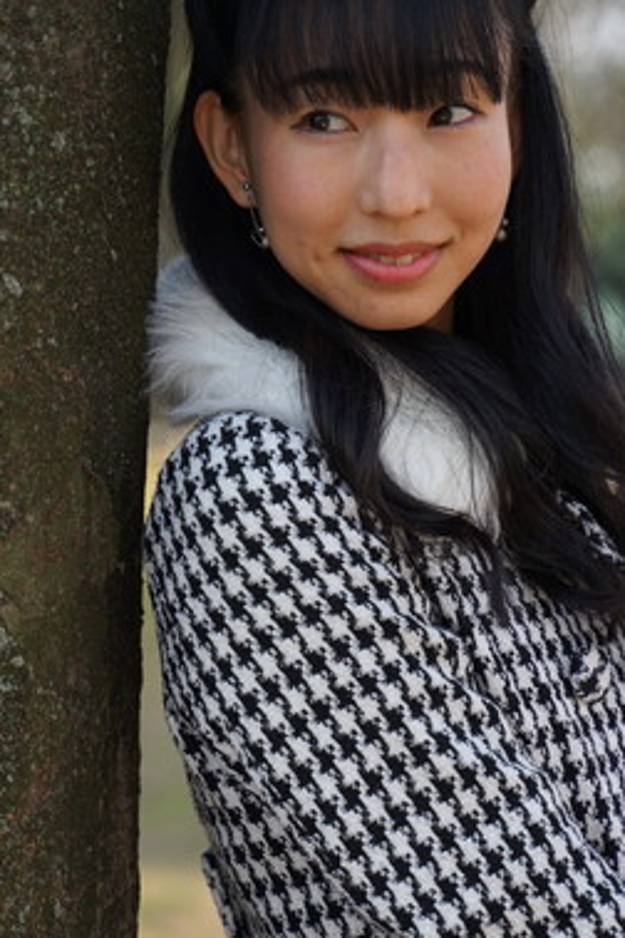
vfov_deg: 16.1
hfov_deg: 10.8
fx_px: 3307
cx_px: 356
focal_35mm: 127
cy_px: 571
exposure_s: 1/400
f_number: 3.2
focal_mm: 75
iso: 100
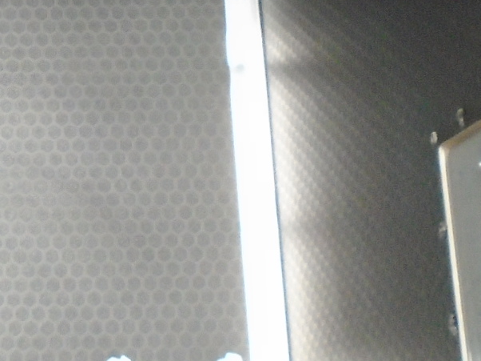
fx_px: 1556
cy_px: -22
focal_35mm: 112
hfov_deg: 16.8
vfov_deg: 13.0
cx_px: -89
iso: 400
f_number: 3.2
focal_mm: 4.6
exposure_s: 1/20
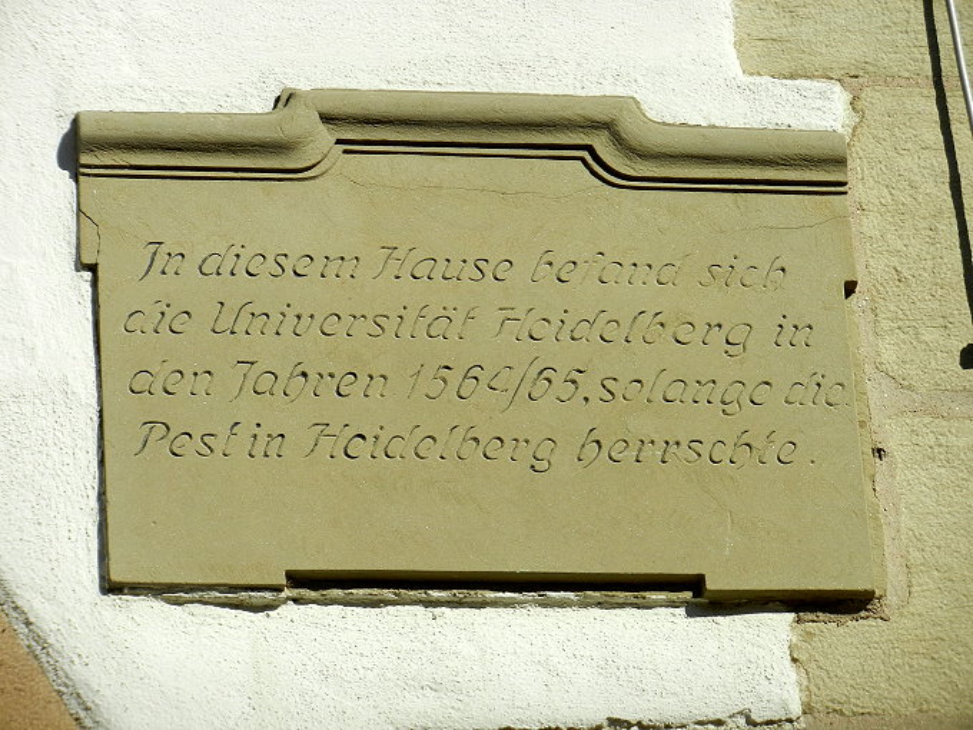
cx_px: 486
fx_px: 5312
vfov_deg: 7.9
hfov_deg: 10.5
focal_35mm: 189
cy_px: 365
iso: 160
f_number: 5.3
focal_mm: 34
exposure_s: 1/1000
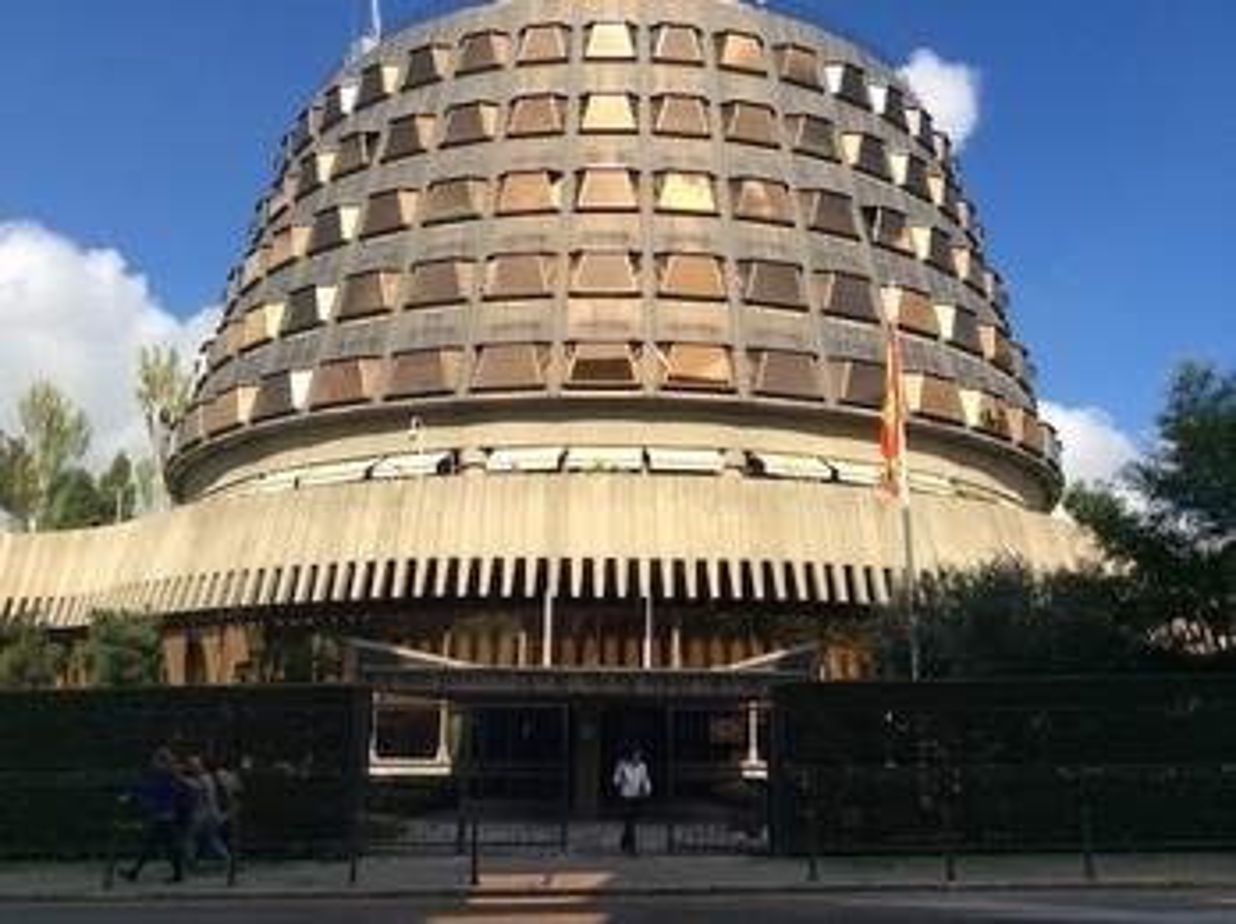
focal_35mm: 33
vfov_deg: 42.8
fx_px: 1177
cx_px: 618
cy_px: 462
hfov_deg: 55.4
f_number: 2.4
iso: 32
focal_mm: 3.3
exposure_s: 1/1546
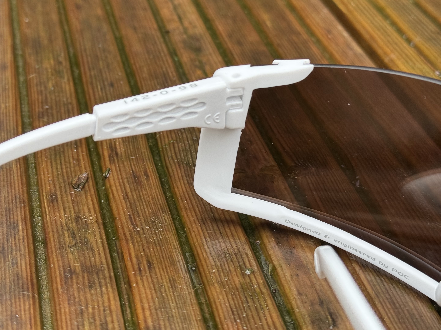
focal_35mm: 67
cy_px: 120
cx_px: 186
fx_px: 853
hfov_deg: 28.9
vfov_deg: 21.9
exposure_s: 1/171
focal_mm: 6.76
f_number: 1.78
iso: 50
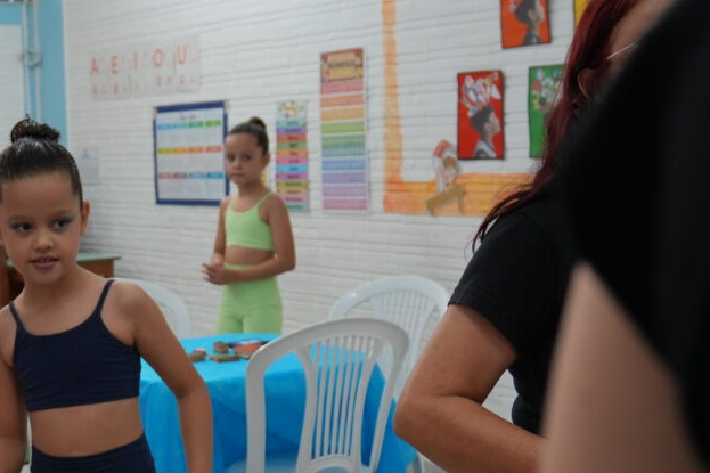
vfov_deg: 20.4
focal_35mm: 66
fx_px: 1307
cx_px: -38
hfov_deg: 28.1
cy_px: 346
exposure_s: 1/125
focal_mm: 17
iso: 400
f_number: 2.8
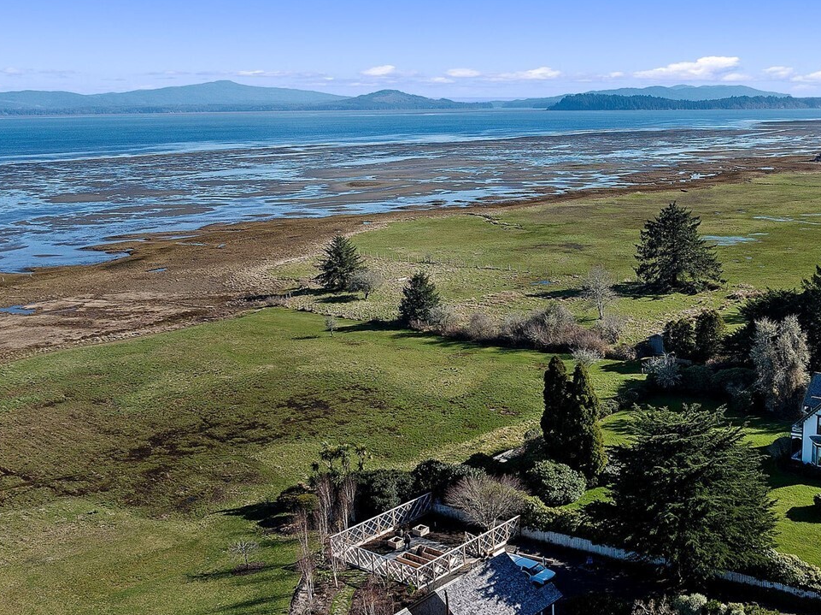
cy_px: 377
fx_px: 948
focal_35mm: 40
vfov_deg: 35.7
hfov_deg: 44.7
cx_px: 647
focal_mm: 12.29
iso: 220
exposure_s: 1/1250
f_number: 2.8
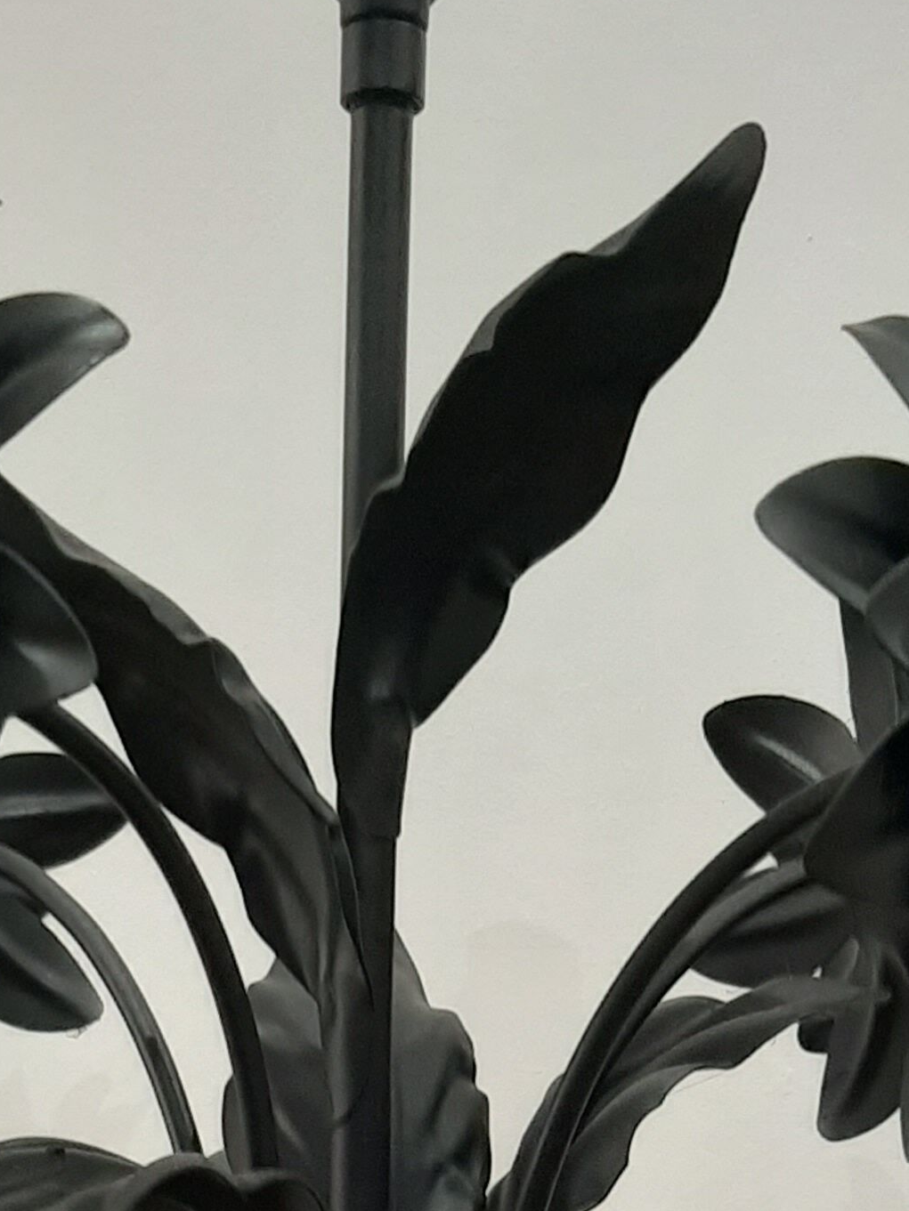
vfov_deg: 23.5
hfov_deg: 19.1
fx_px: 2696
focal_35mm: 77
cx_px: 439
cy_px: 1398
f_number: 1.7
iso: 80
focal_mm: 3.93
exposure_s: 1/50
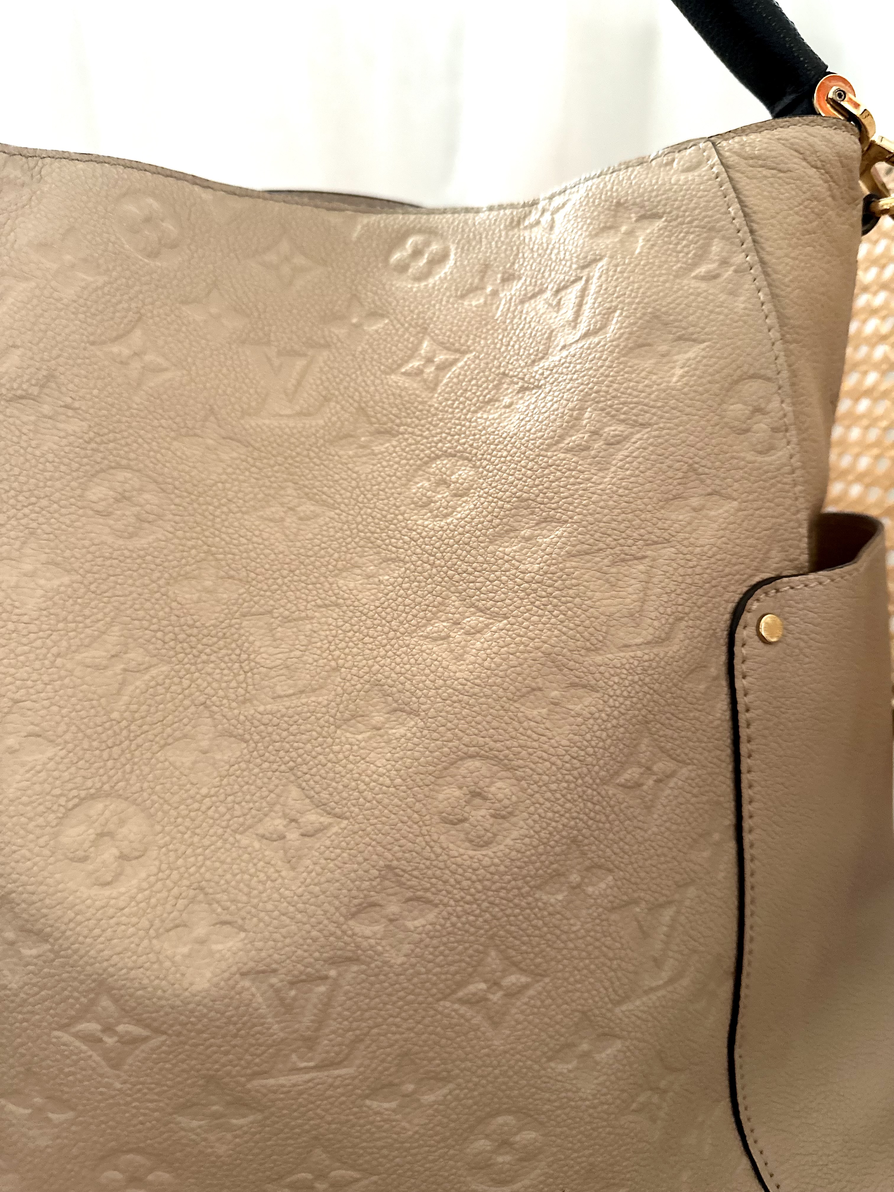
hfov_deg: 56.8
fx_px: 826
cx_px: 447
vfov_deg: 71.6
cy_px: 596
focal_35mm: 24
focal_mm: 6.86
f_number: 1.78
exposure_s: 1/60
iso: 640
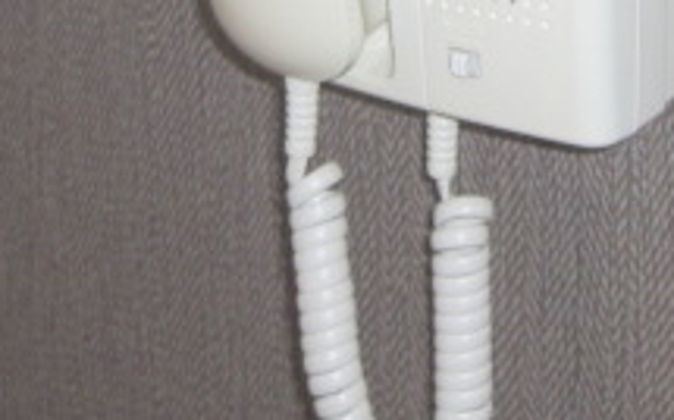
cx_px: 549
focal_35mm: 120
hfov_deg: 17.2
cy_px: -201
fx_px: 2203
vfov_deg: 10.5
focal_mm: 7.9
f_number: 2.8
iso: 100
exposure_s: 1/60
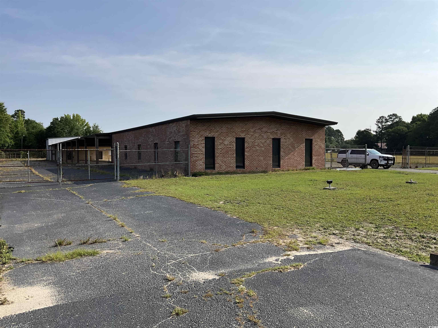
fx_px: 367
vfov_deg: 48.2
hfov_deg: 61.7
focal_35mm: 29
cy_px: 164
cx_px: 219
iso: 25
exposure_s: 1/2801
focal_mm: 3
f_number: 1.8
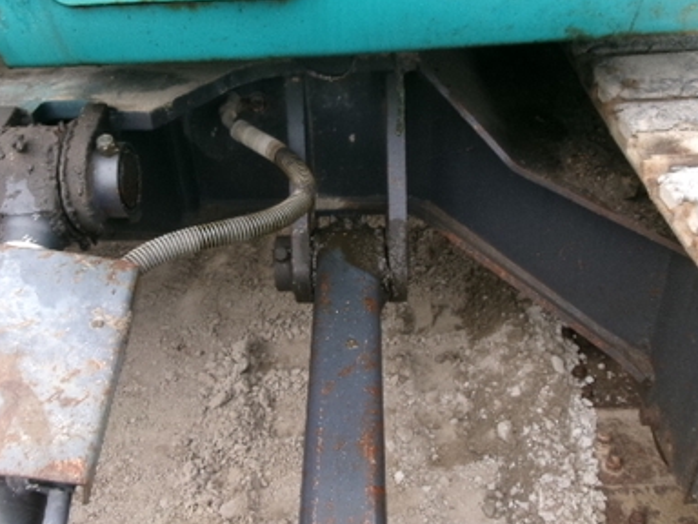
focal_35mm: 35
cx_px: 336
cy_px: 257
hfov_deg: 52.6
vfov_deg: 40.7
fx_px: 706
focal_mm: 5.1
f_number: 3.9
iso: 100
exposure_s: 1/56
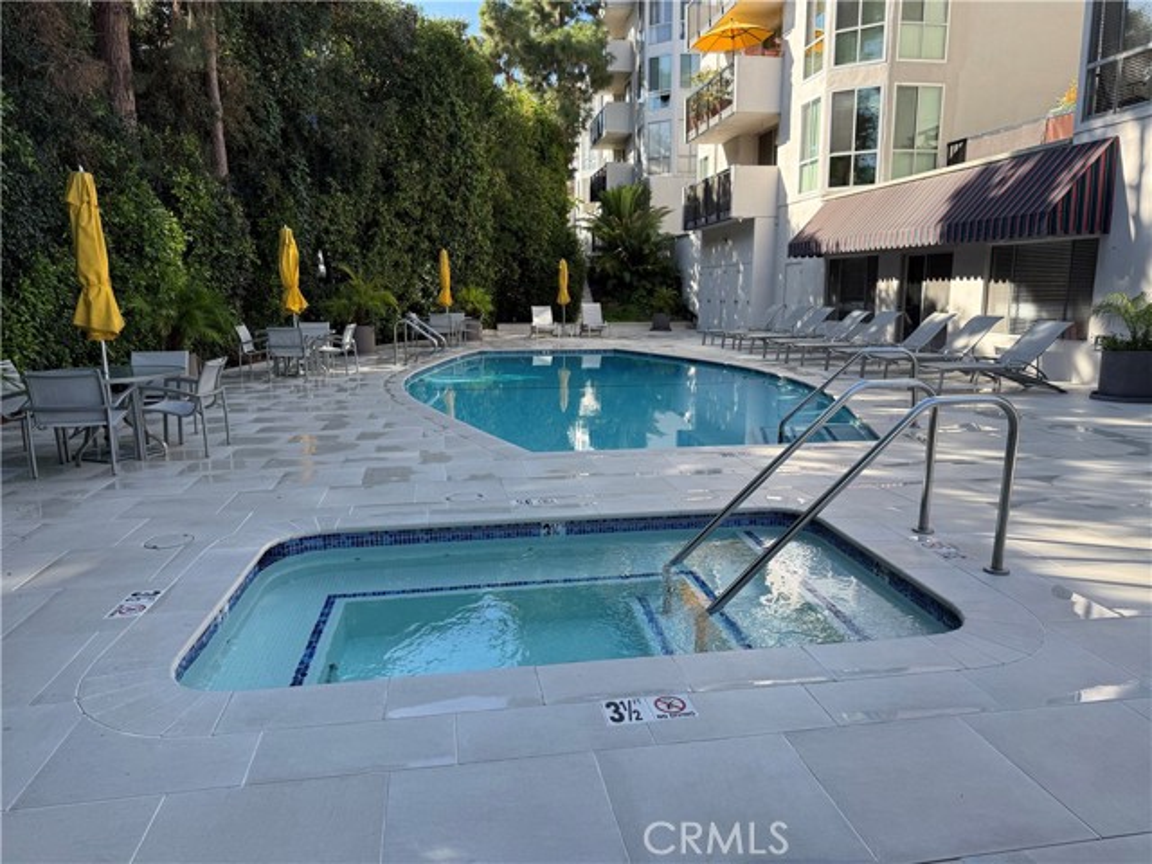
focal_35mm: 24
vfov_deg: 56.8
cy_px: 432
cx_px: 576
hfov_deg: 71.6
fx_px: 799
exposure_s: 1/1271
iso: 100
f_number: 1.78
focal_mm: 6.76
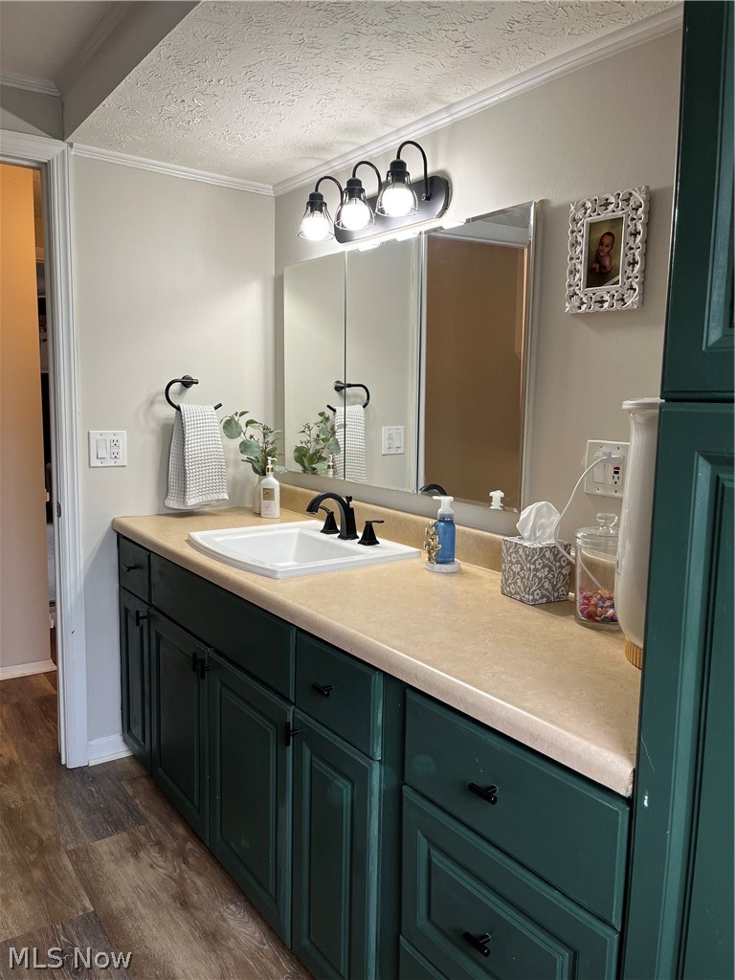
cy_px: 490
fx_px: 736
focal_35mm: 26
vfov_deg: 67.3
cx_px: 368
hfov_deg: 53.1
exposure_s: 1/60
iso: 64
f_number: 1.6
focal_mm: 5.1
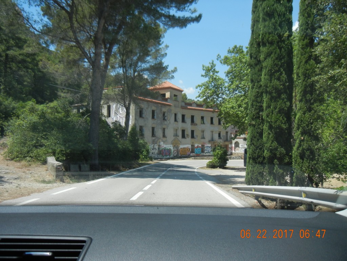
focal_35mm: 30
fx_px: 301
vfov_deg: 46.8
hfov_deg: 60.0
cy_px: 130
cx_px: 174
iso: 160
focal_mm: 5.4
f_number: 3.5
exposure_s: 1/924
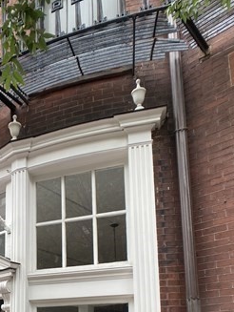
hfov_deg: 23.3
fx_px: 549
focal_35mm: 61
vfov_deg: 29.9
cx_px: 15
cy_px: 297
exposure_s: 1/146
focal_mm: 4.25
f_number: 1.8
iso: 32
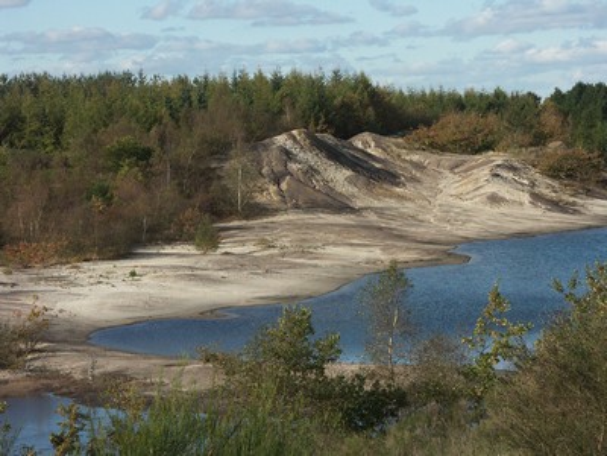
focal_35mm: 134
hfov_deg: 14.7
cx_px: 304
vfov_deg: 11.1
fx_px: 2350
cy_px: 228
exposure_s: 1/1000
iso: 200
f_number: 8
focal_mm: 33.96
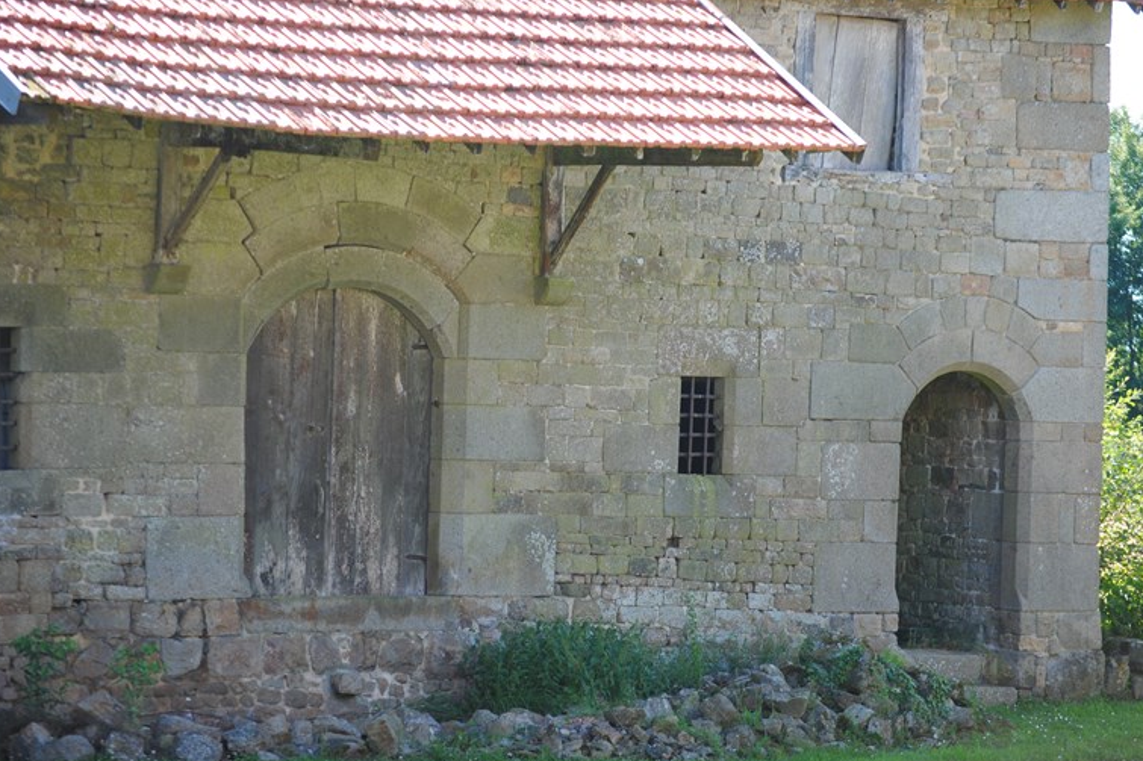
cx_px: 598
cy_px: 366
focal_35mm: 156
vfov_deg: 8.8
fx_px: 4952
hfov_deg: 13.2
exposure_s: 1/200
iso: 200
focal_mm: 98
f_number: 4.5
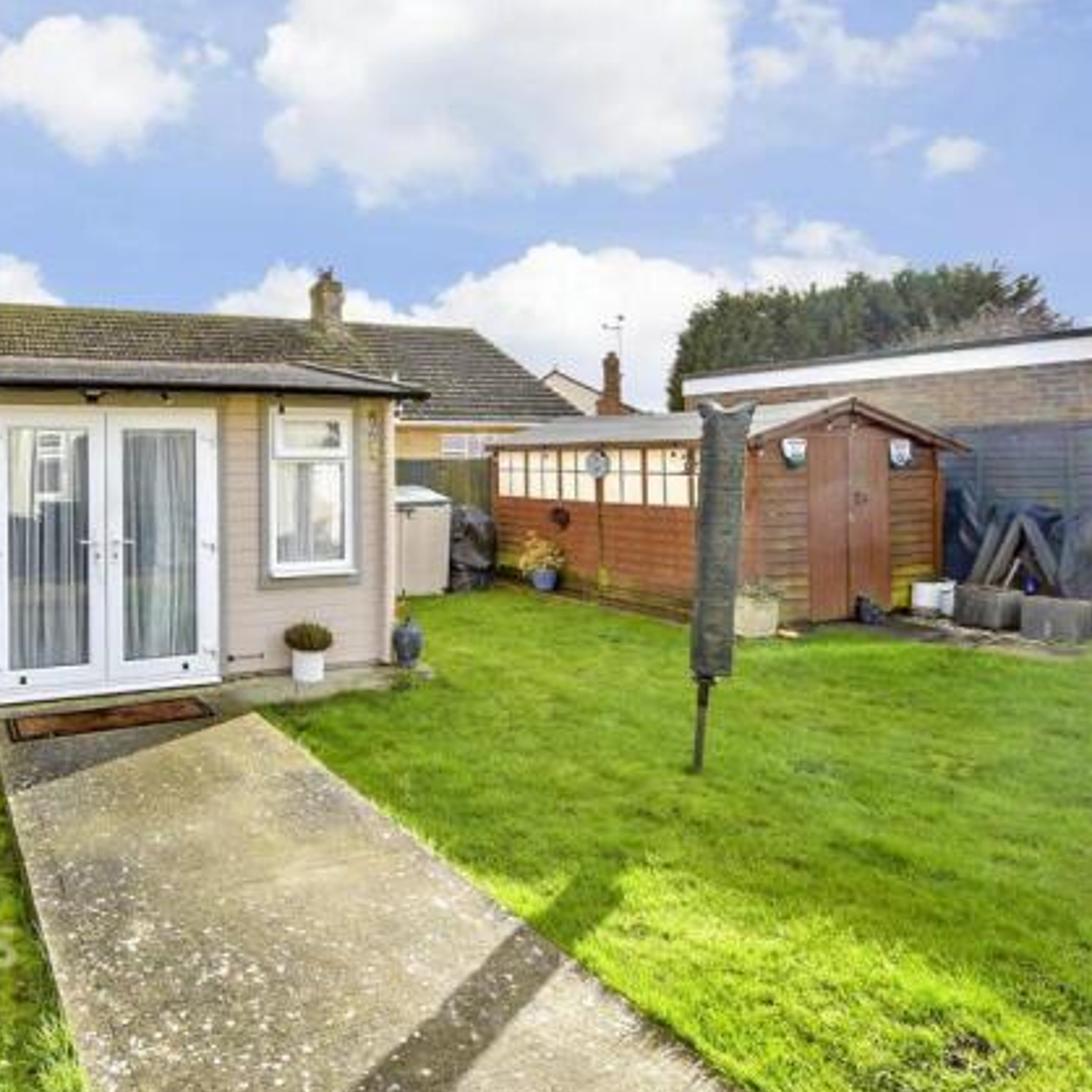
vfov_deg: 74.8
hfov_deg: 70.2
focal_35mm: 20
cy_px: 550
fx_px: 714
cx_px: 283
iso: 160
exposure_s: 1/160
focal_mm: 10
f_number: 6.3
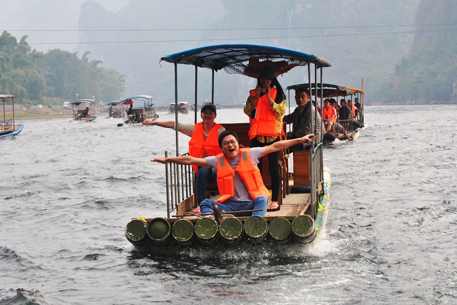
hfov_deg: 19.3
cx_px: 228
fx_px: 1346
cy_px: 151
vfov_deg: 12.9
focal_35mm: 106
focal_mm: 70
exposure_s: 1/160
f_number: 9
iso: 200
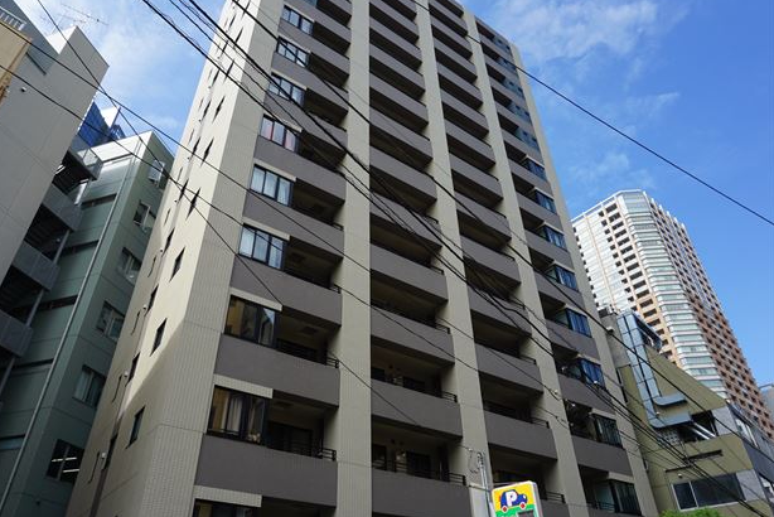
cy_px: 254
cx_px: 374
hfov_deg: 71.5
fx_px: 538
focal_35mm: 25
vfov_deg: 51.3
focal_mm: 16
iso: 100
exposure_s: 1/100
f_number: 10
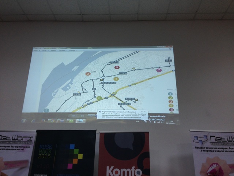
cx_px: 117
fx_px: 223
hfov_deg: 55.4
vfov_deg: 42.9
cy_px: 88
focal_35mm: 33
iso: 50
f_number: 2.4
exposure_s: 1/24
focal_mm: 4.12
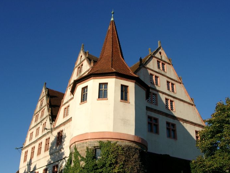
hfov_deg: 47.9
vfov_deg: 36.8
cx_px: 115
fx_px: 259
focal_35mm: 39
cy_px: 96
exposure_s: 1/889
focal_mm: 7.13
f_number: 4
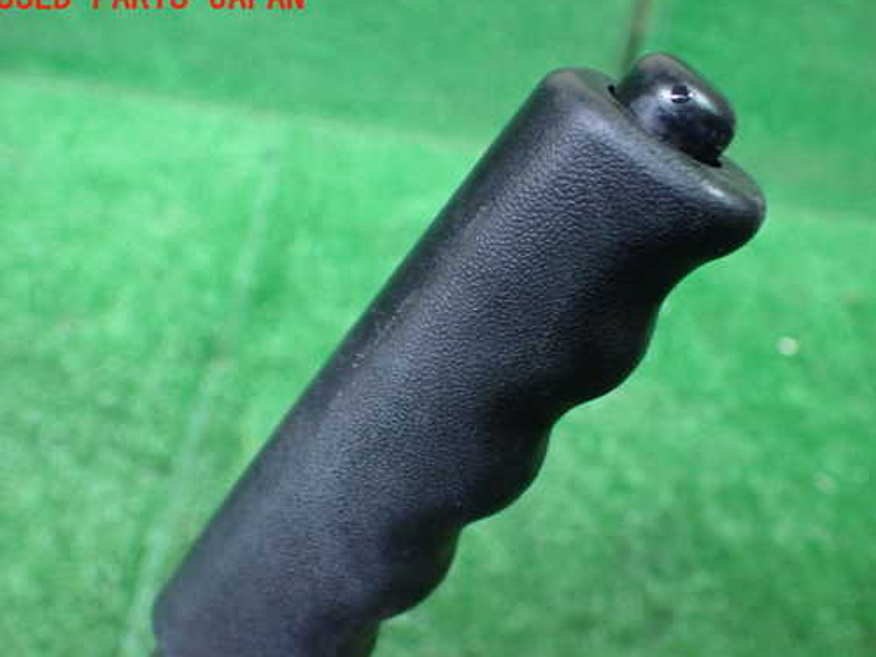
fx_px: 911
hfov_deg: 51.1
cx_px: 512
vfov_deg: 39.6
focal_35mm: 36
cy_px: 370
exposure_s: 1/30
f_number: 2.3
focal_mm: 5.4
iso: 1000
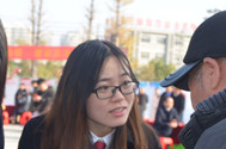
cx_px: 84
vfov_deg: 13.5
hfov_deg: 20.6
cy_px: 142
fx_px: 622
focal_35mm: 99
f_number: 4.5
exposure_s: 1/200
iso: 100
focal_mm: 25
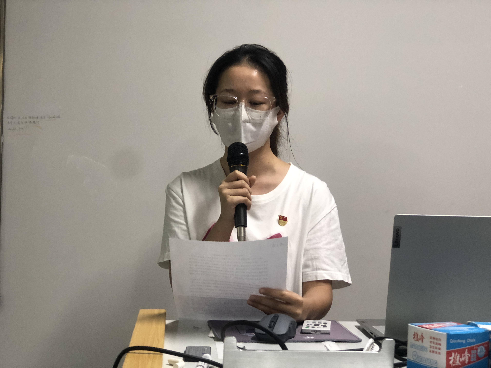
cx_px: 246
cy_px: 184
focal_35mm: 57
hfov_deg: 33.8
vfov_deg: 25.7
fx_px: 808
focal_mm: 6.6
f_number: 2.8
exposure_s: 1/31
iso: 250
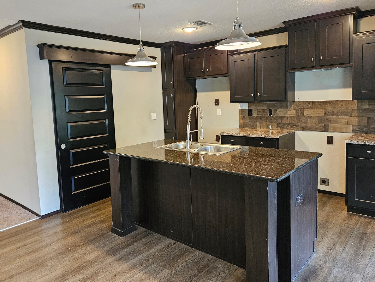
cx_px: 176
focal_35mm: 26
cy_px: 127
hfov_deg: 67.2
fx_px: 282
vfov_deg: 53.0
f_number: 1.8
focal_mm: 5.4
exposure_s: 1/120
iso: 1000
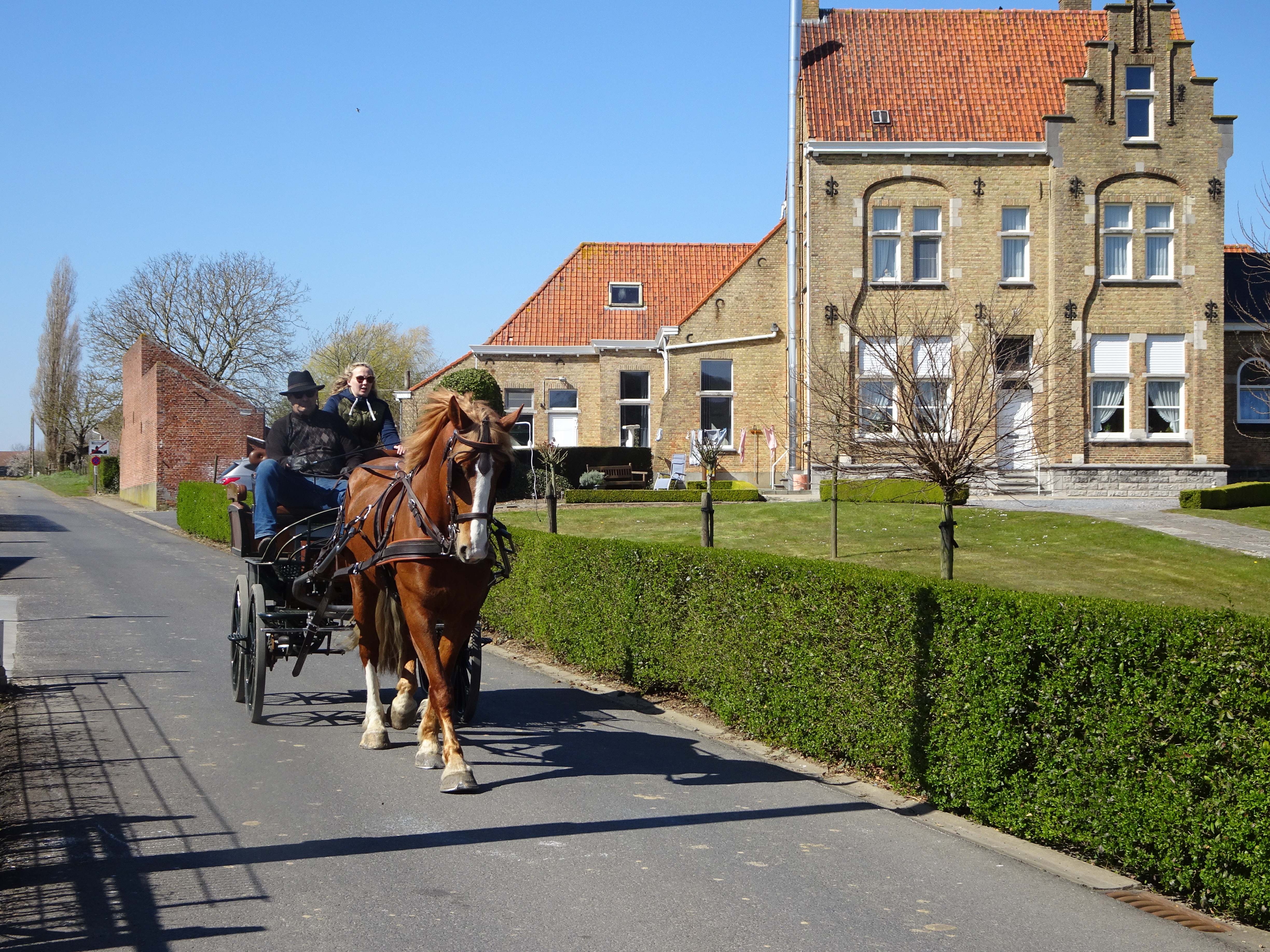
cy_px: 476
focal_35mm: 56
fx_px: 2055
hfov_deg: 34.3
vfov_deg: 26.1
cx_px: 635
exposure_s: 1/500
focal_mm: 9.52
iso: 80
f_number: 4.5
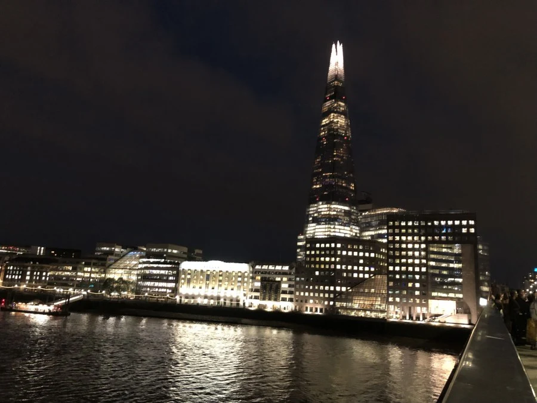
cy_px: 202
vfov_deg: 49.7
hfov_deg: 63.4
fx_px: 434
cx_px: 268
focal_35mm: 28
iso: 125
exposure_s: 1/4
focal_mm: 4
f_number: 1.8
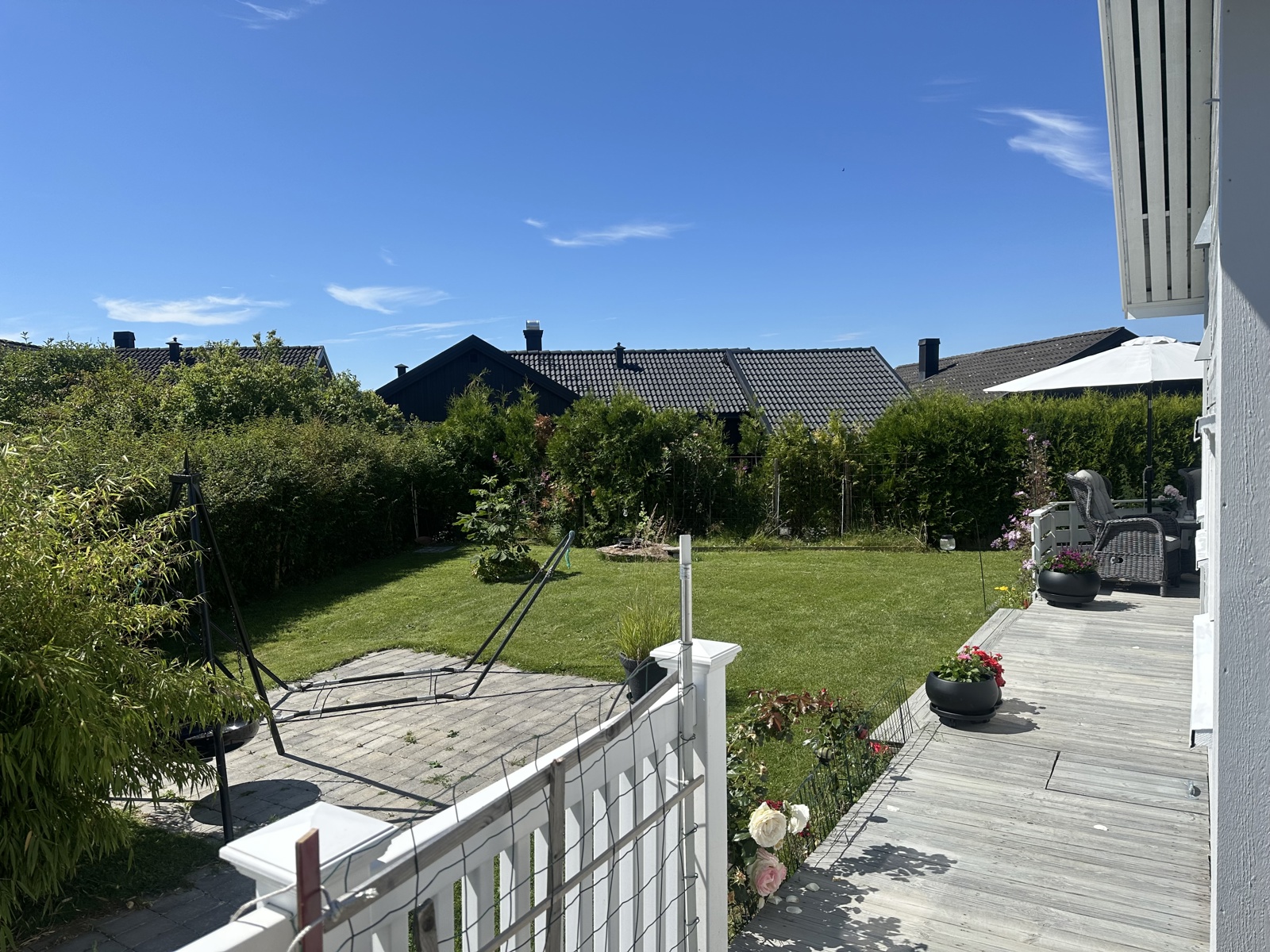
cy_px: 476
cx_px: 635
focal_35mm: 24
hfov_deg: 71.6
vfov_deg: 56.8
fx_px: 881
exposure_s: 1/5263
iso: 80
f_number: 1.78
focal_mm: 6.86
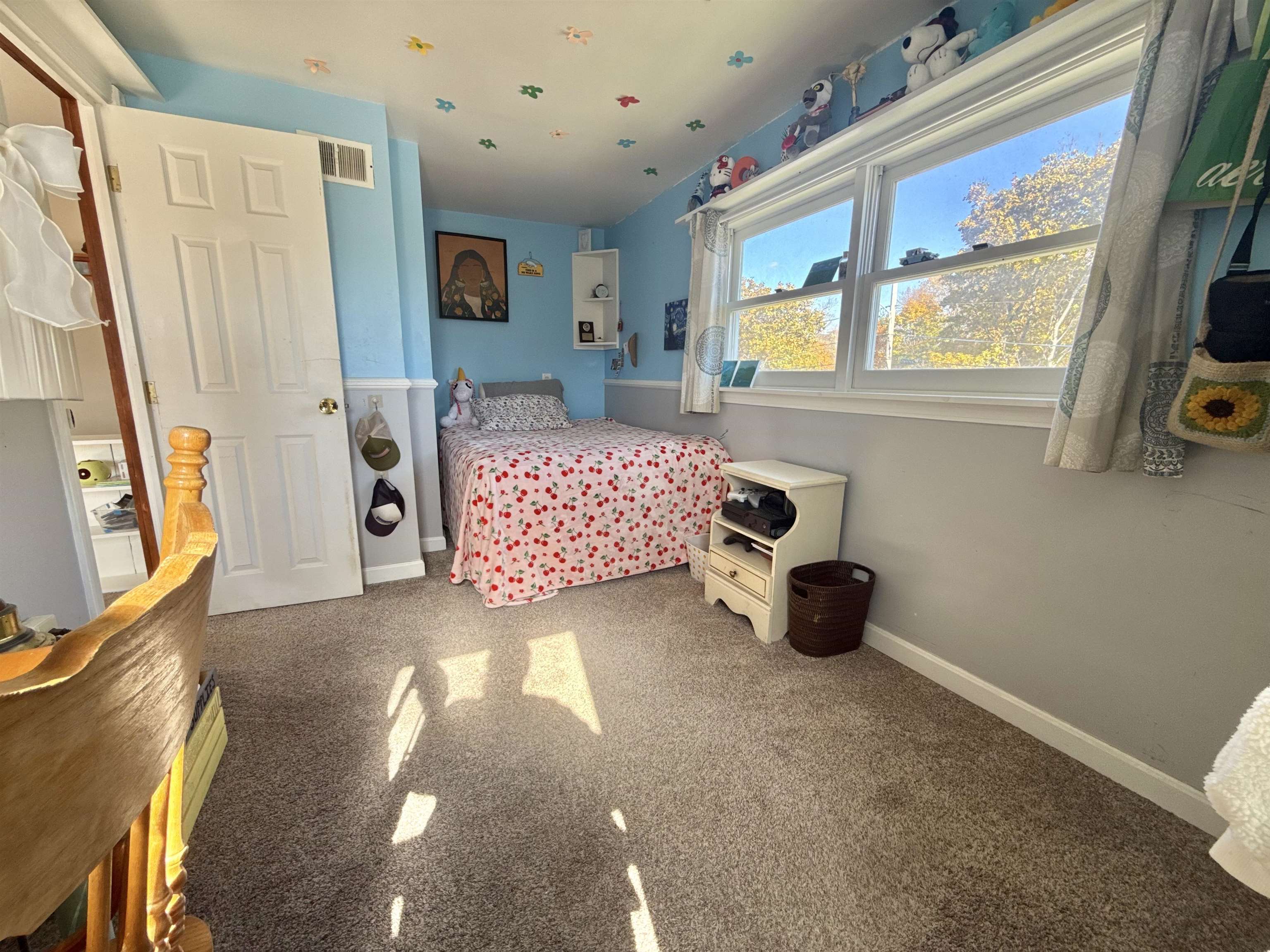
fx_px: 514
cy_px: 476
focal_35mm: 14
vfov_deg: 85.7
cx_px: 635
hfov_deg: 102.1
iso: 64
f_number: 2.2
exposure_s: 1/108
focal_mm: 2.22
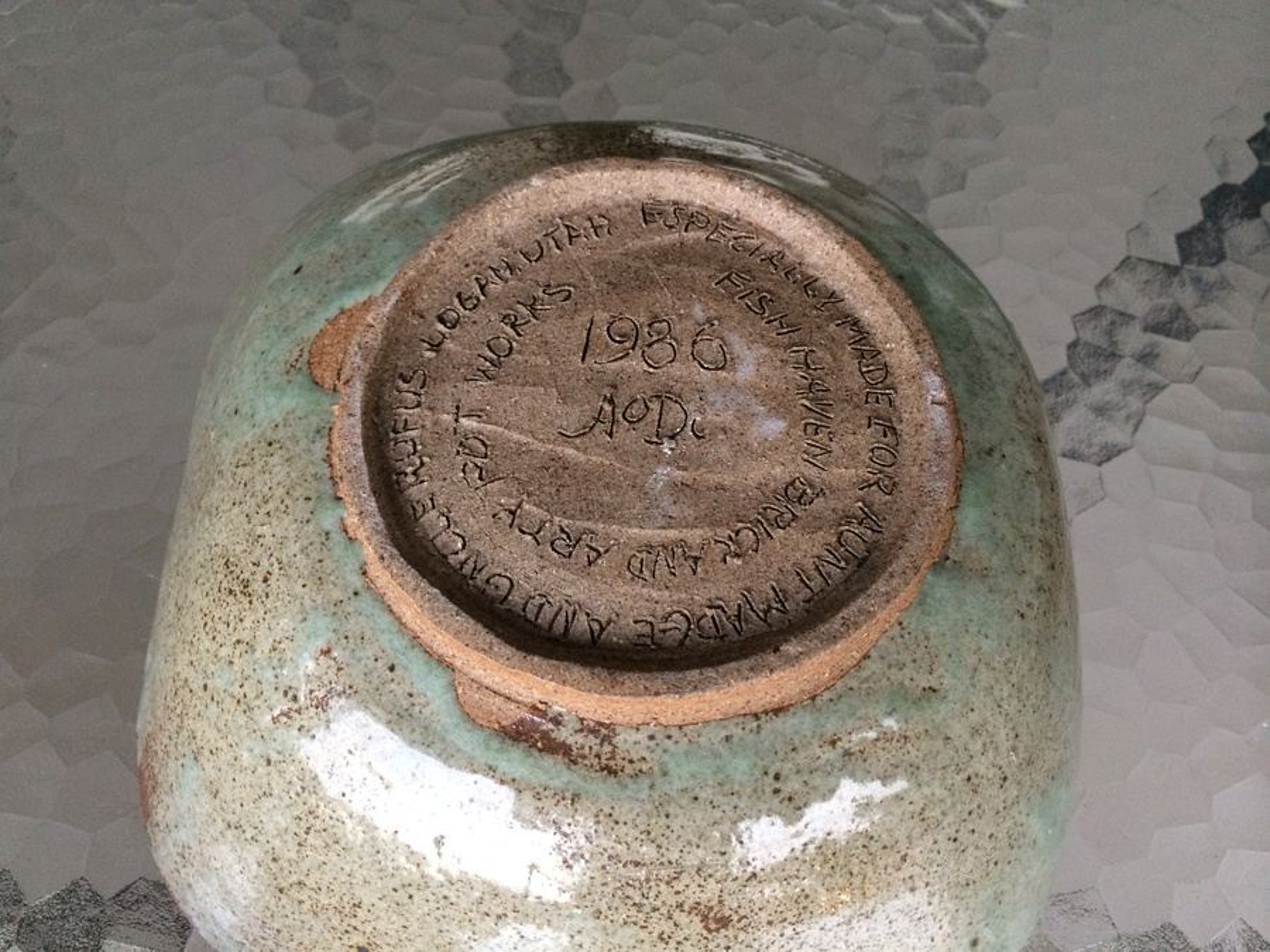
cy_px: 476
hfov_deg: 60.0
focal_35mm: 30
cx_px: 635
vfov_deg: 46.8
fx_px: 1101
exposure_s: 1/30
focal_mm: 4.12
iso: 125
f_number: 2.2
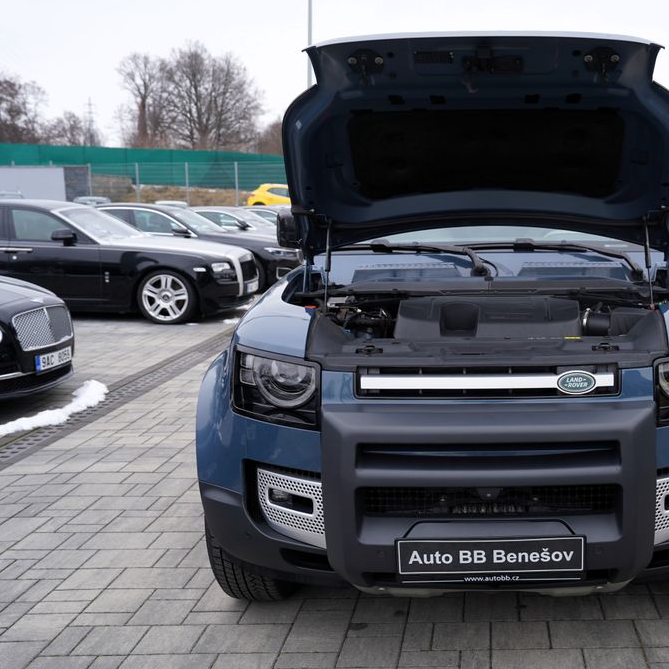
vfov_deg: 42.8
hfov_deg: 41.7
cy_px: 338
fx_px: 853
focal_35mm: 39
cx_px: 495
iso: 100
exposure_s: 1/80
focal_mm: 30
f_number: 4.5
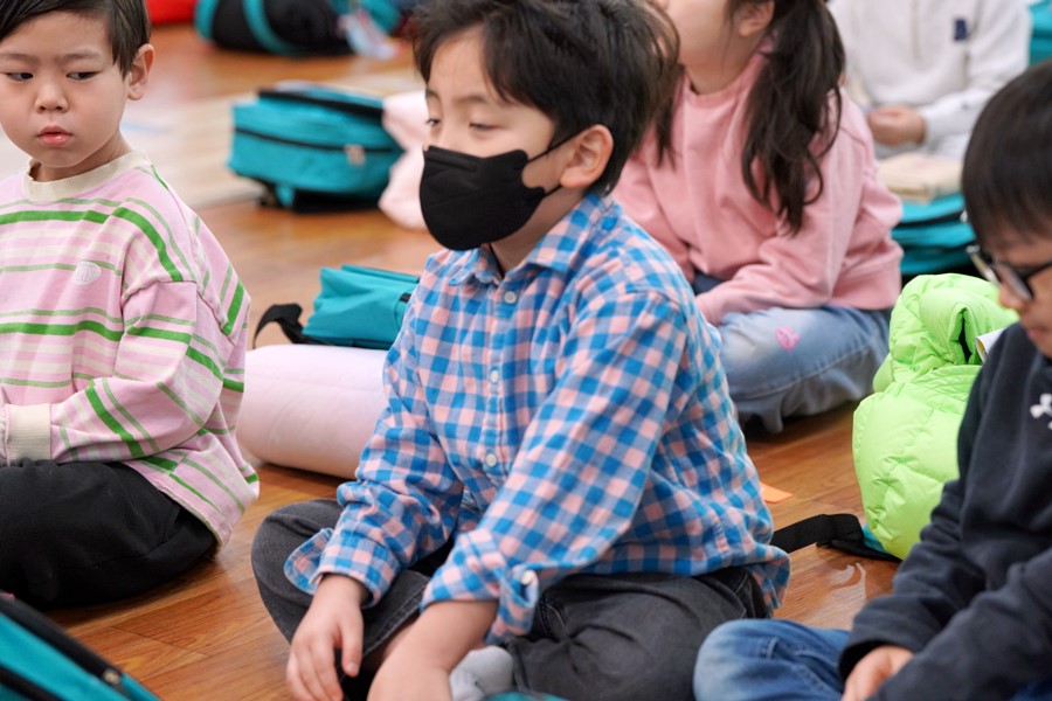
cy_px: 350
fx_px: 2980
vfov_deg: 13.4
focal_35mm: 102
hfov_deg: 20.0
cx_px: 526
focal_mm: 102
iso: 2000
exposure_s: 1/160
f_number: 4
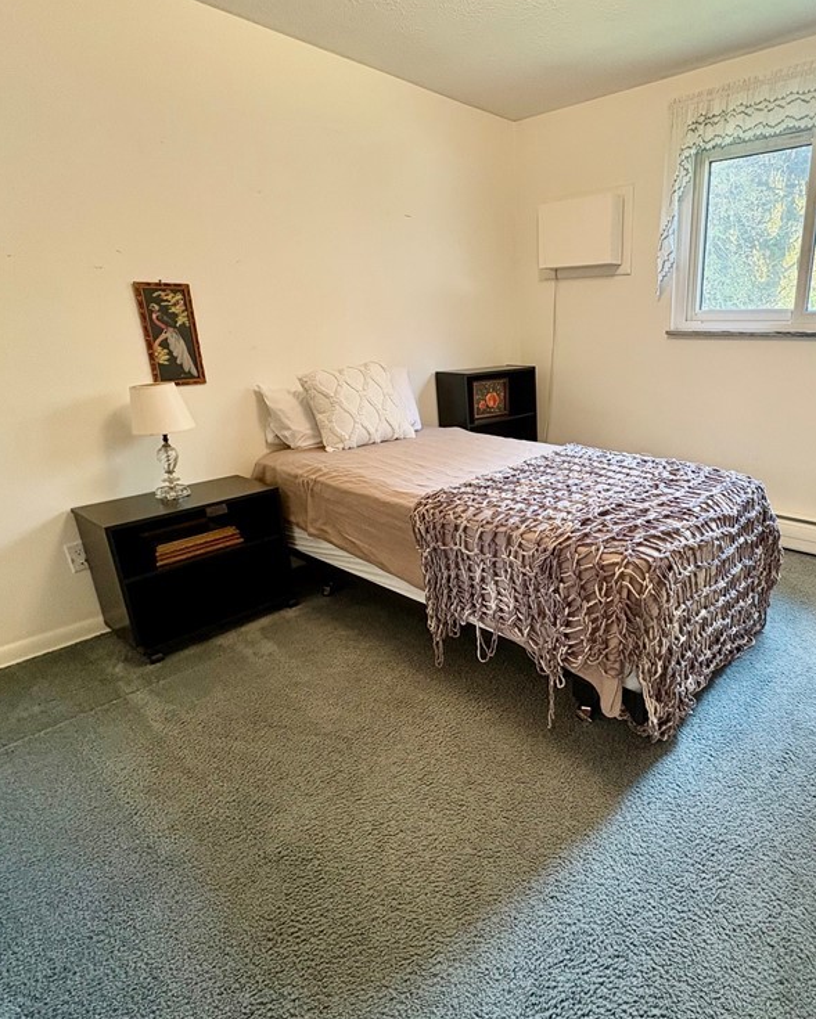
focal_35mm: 19
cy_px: 497
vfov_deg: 83.3
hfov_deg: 68.4
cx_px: 560
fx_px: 573
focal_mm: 2.22
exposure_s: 1/60
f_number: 2.2
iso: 250
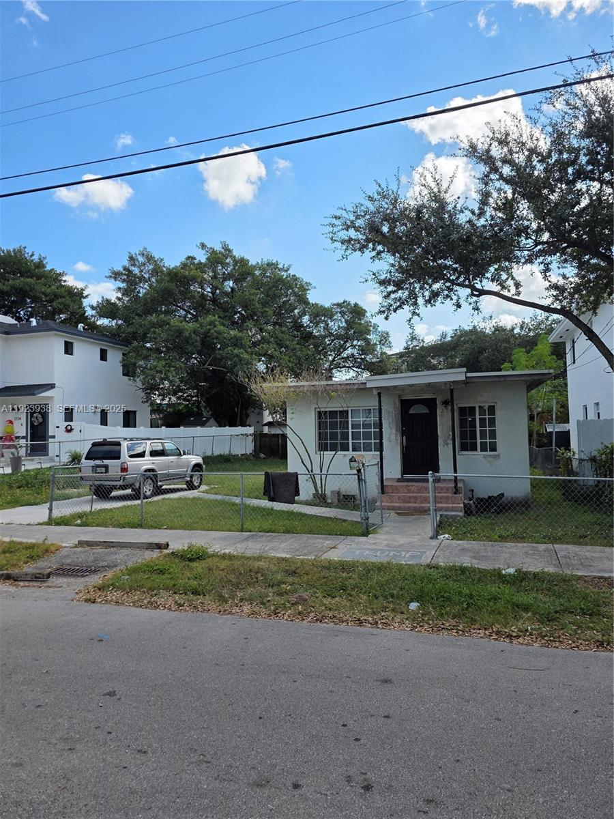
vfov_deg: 73.9
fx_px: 544
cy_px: 410
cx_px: 307
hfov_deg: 58.9
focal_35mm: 23
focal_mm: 6.3
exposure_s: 1/7333
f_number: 1.7
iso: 80
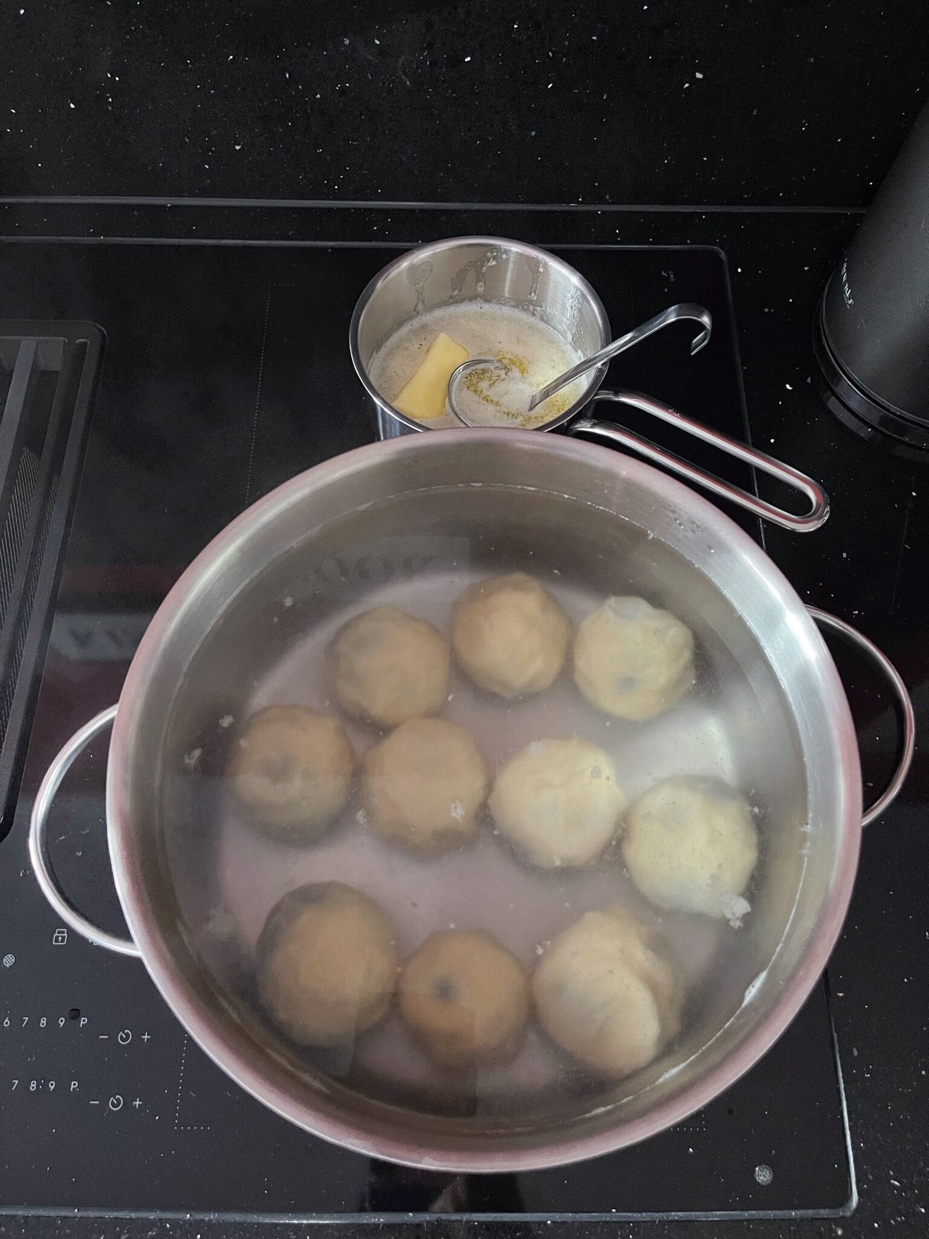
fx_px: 930
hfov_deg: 53.1
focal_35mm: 26
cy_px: 620
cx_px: 464
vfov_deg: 67.3
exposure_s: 1/30
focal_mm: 5.1
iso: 800
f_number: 1.6
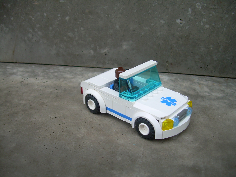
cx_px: 118
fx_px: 259
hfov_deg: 49.0
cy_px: 88
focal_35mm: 38
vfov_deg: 37.7
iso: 50
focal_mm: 6.3
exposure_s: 1/23.2
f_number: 2.8
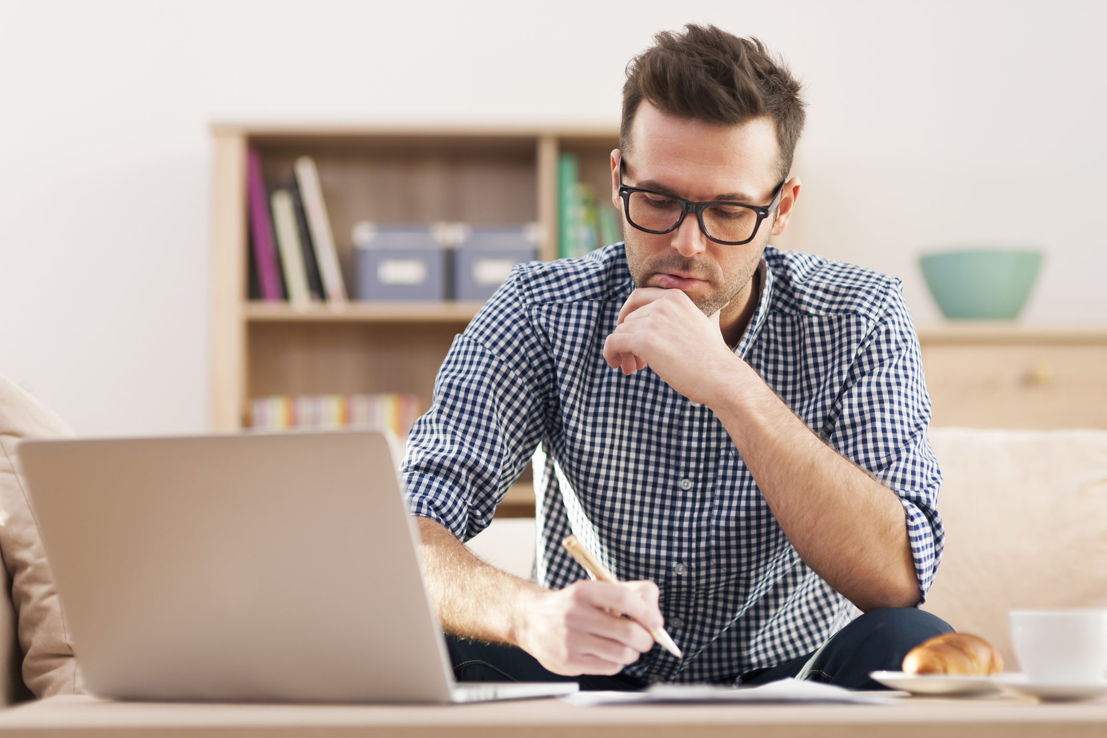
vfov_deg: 16.1
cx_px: 554
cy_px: 369
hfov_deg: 23.9
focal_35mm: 85
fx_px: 2614
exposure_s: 1/60
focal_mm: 85
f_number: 2
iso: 100
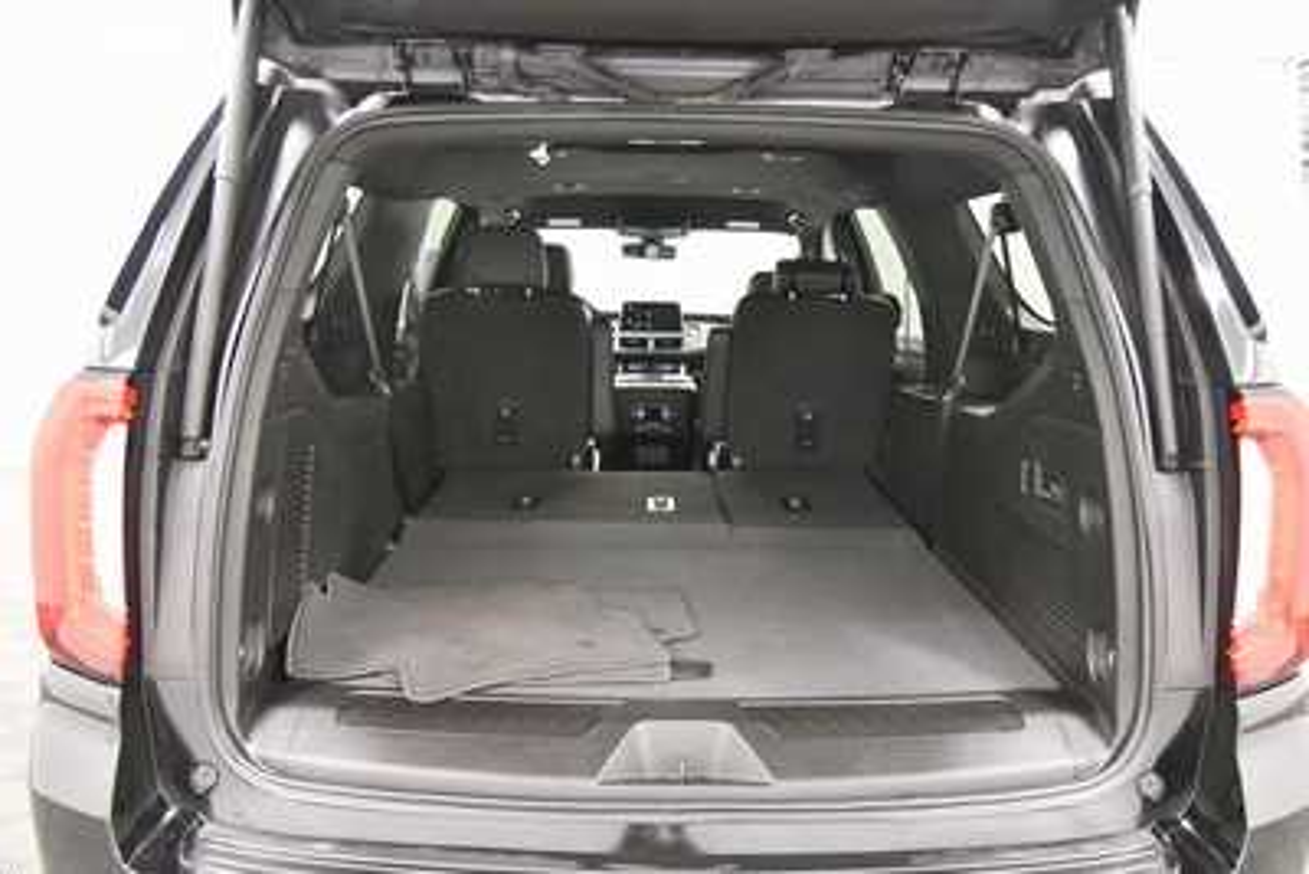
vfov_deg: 43.6
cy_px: 437
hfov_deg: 61.9
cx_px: 654
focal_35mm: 30
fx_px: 1091
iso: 5600
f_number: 5.6
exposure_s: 1/60
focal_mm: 20
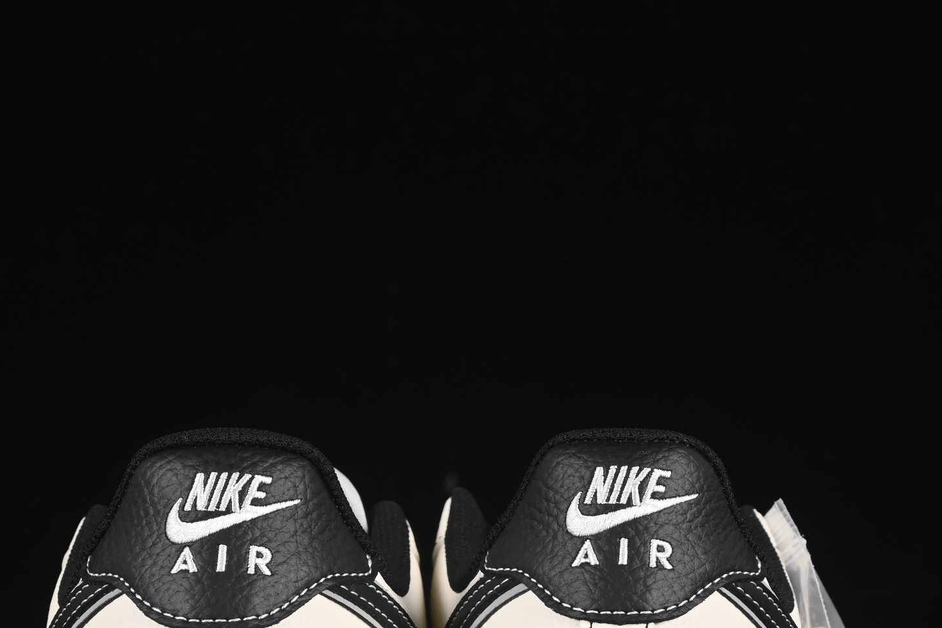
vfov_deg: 9.5
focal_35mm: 144
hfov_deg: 14.2
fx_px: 3768
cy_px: 559
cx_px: 440
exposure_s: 1/80
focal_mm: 50
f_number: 7.1
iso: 160
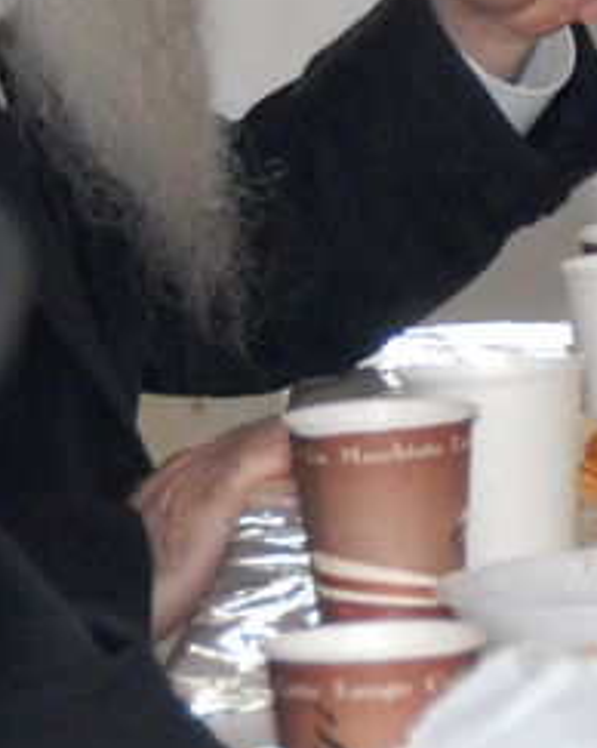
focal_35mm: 610
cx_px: 1803
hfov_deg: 2.5
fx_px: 13483
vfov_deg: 3.2
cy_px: -60
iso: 800
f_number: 7.1
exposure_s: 1/60
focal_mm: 75
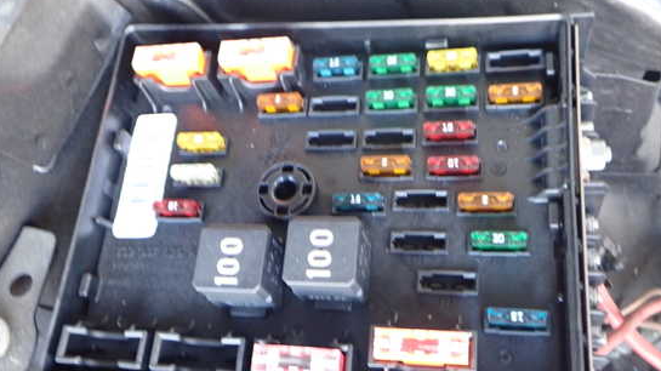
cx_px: 318
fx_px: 631
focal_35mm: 36
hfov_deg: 55.3
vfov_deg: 32.7
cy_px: 217
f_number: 2.3
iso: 500
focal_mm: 5.4
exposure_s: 1/30
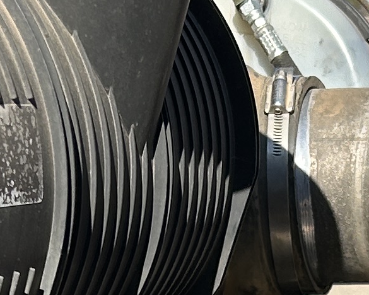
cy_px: 547
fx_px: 1911
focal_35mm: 175
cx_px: 299
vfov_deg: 8.5
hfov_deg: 11.0
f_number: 1.5
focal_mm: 5.7
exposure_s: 1/2353
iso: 50
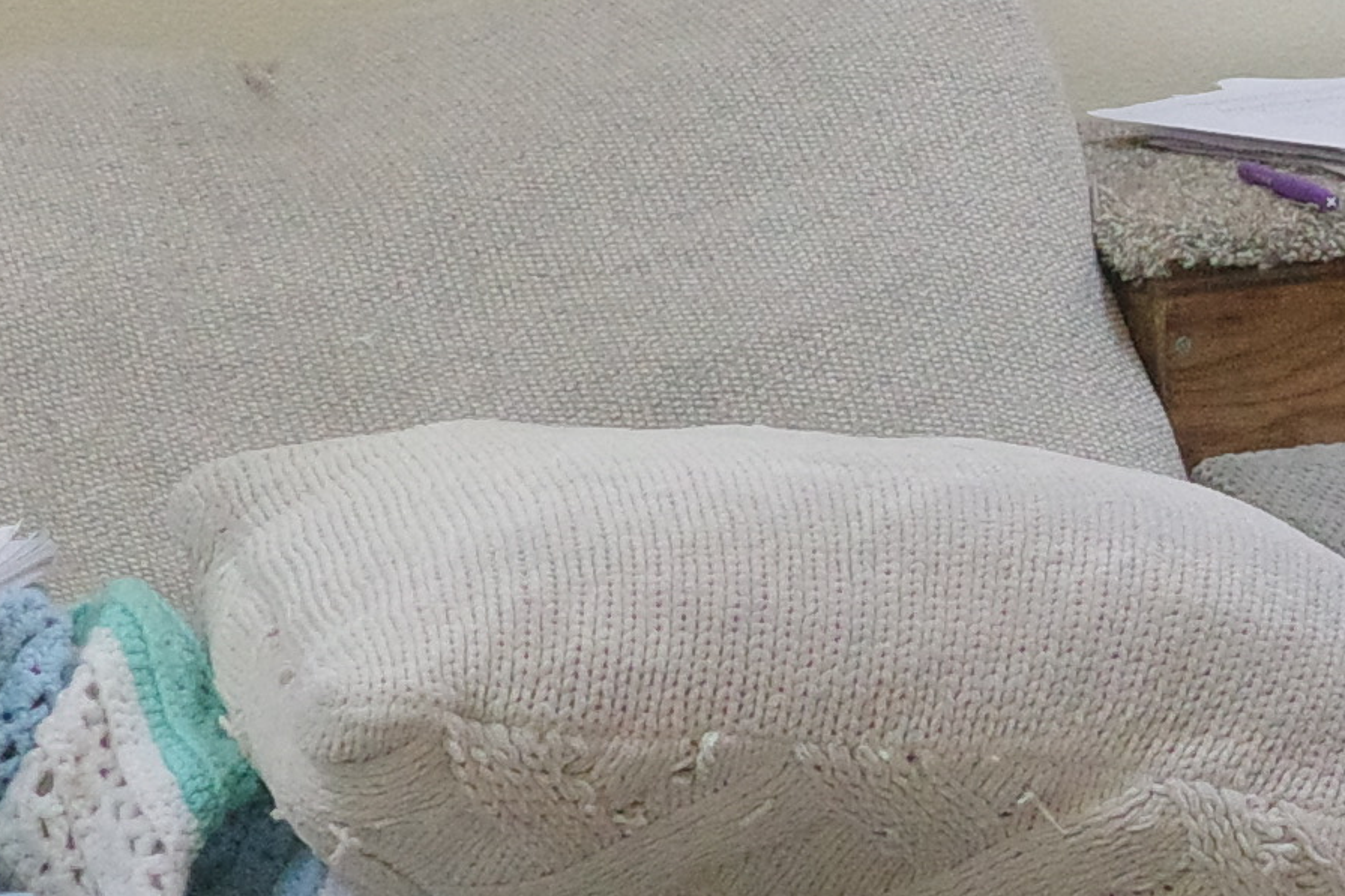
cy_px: 525
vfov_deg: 5.1
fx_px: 10010
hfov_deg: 7.6
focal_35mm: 268
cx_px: 1890
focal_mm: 26
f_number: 4
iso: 3200
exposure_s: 1/200
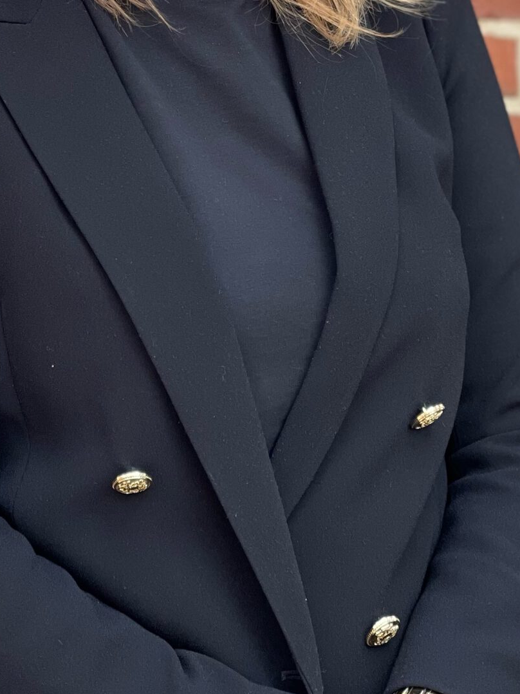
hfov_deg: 9.7
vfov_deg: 12.7
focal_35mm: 152
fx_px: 3046
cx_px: 135
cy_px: -124
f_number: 2.2
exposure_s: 1/221
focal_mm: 7.5
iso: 25
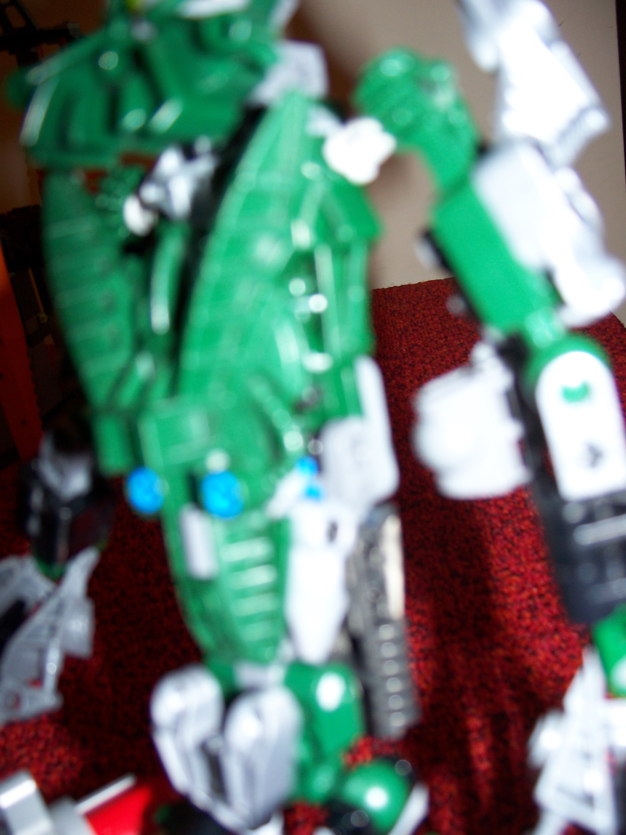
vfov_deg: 50.1
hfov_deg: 38.7
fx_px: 892
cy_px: 418
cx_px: 313
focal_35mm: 37
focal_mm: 7.8
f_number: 2.8
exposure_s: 1/60
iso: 125
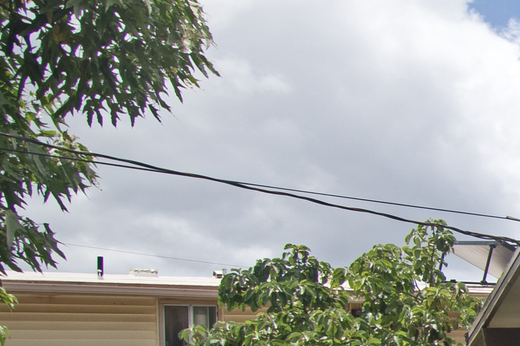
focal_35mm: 77
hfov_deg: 15.5
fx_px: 1112
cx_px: 1214
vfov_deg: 15.1
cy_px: 643
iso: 100
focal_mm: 11
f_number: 8
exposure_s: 1/250
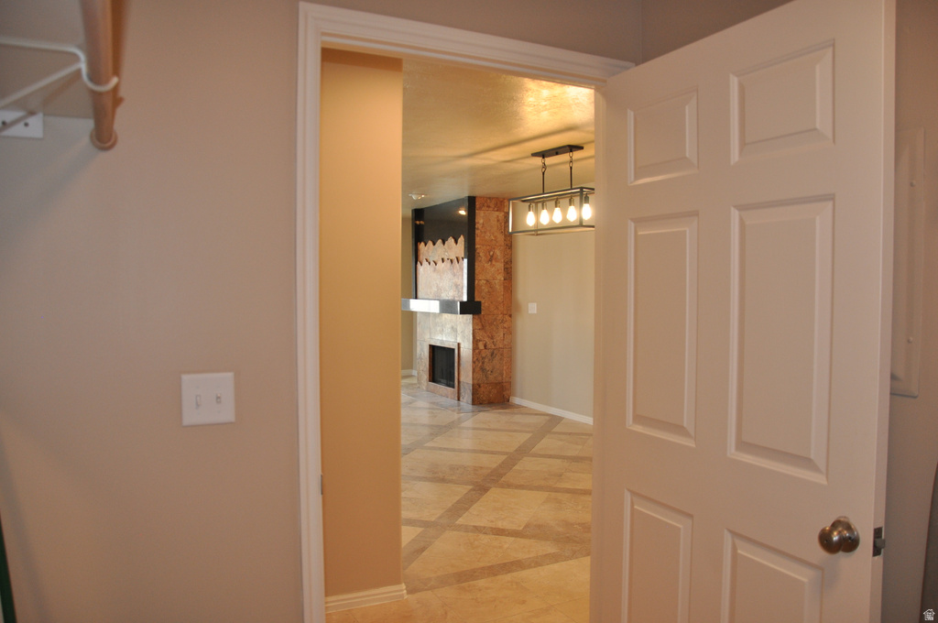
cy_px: 312
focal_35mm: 27
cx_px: 469
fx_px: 703
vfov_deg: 47.8
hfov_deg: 67.4
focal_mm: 18
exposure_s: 1/125
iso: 500
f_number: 3.5
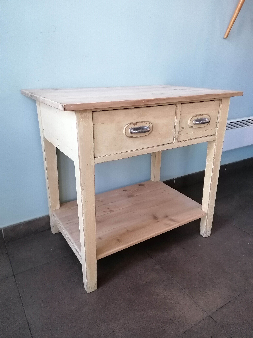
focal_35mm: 27
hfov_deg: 51.4
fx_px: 263
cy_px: 169
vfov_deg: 65.3
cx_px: 126
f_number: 1.8
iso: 500
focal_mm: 4.75
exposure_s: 1/100
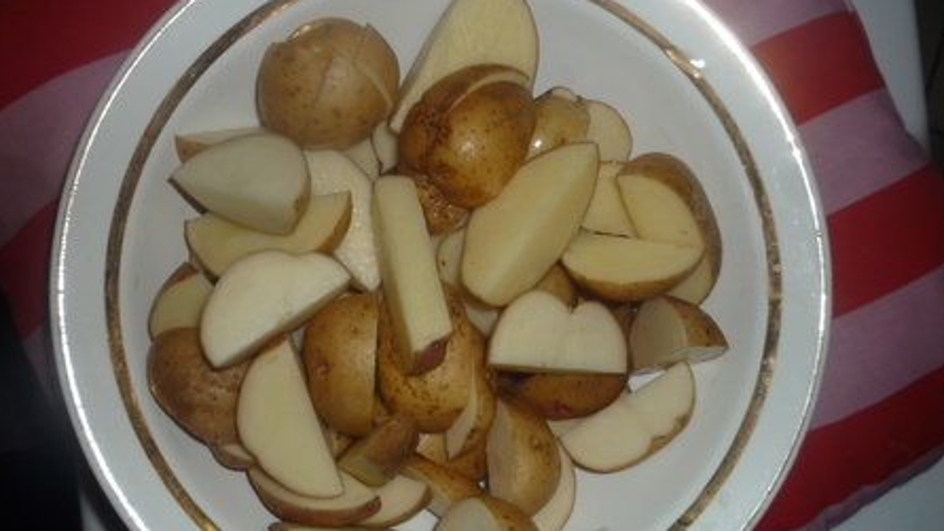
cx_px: 470
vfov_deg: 35.5
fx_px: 826
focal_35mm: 33
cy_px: 315
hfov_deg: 59.5
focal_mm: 5.2
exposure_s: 1/30
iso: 100
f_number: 4
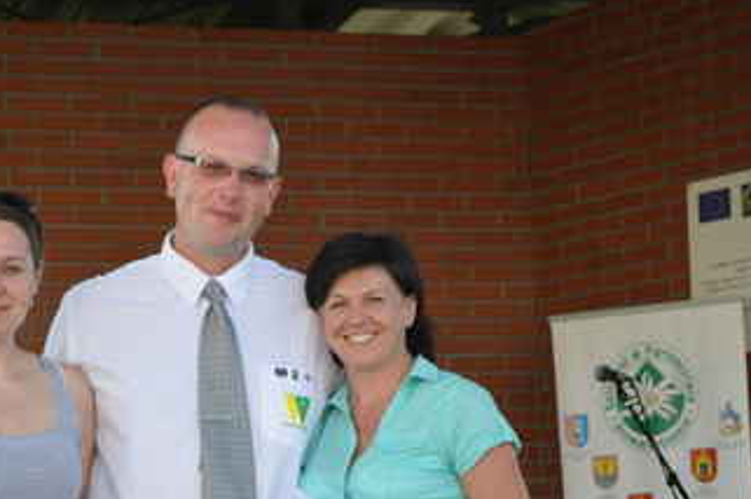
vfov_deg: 11.4
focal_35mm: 119
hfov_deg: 17.2
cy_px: 413
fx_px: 2479
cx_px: 248
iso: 140
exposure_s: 1/125
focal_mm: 42
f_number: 5.6
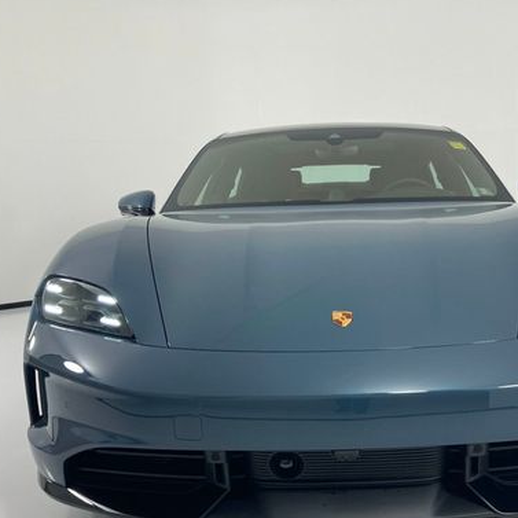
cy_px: 320
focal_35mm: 42
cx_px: 331
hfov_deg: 39.7
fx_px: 711
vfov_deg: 39.8
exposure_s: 1/197
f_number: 1.8
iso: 20
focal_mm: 3.99
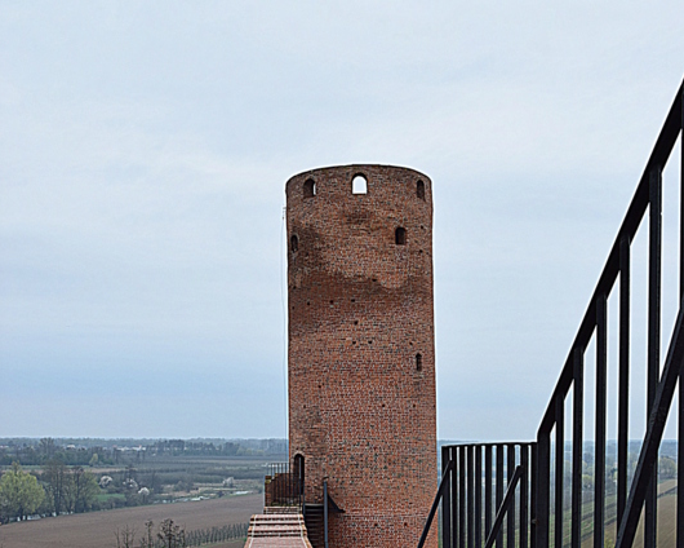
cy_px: 476
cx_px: 343
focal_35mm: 51
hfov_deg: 36.7
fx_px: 1032
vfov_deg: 28.7
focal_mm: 24
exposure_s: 1/100
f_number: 9
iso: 400
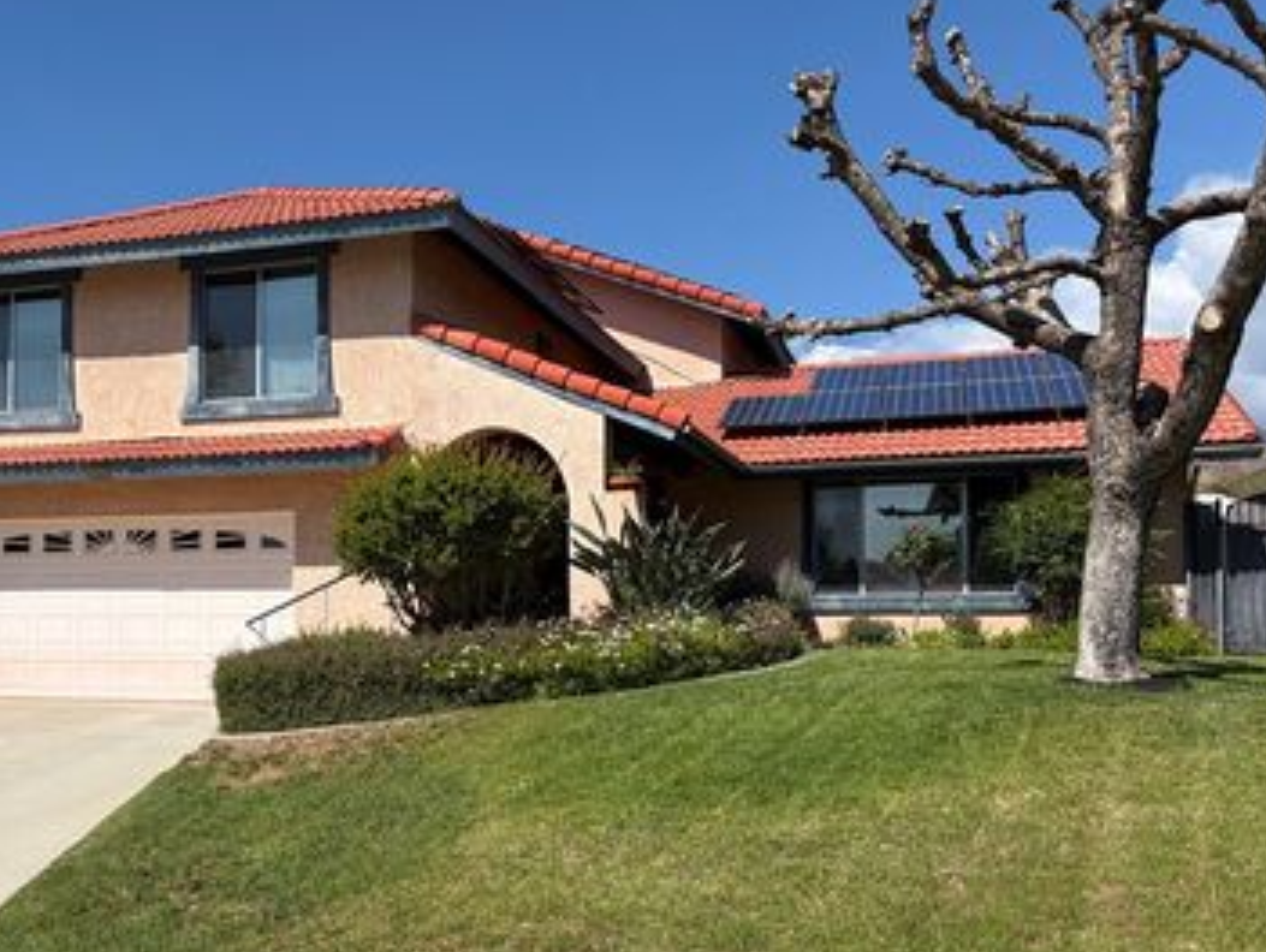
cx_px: 426
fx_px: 1355
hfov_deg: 49.3
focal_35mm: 37
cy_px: 575
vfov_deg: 38.6
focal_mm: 5.96
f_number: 1.6
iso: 50
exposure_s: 1/4950
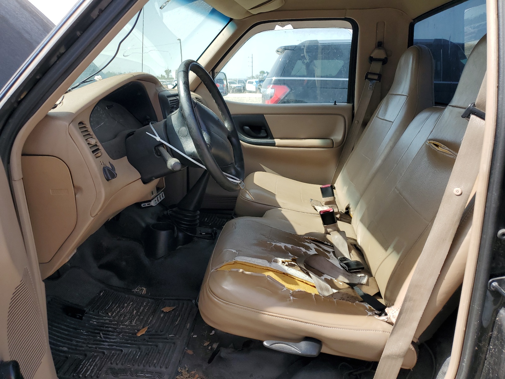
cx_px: 252
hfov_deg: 67.3
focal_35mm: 26
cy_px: 190
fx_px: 379
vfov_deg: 53.1
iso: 50
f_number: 1.5
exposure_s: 1/1000
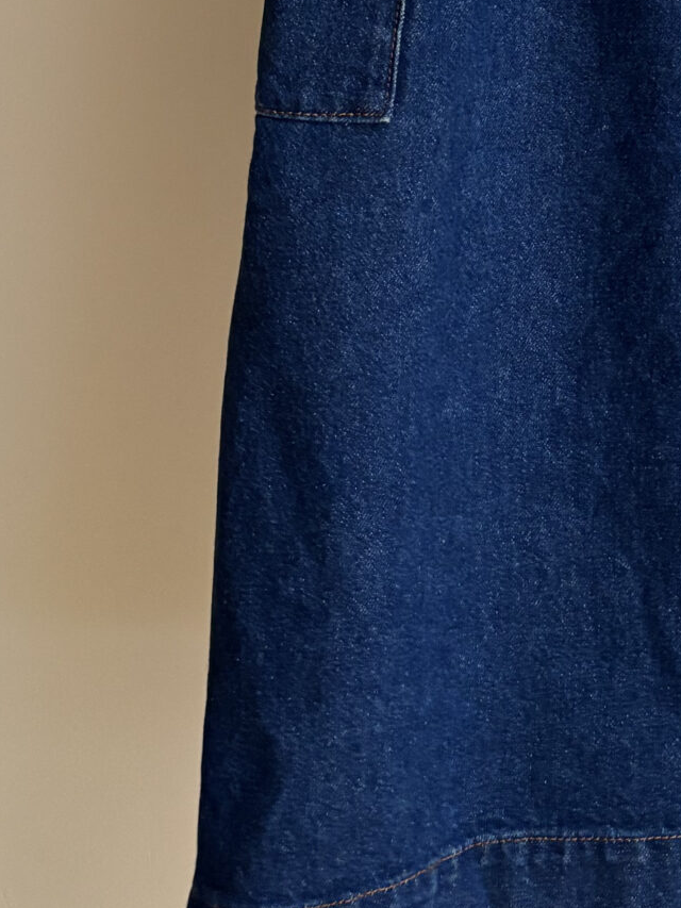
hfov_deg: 17.6
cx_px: 900
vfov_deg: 22.8
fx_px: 2045
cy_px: -212
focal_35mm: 78
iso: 320
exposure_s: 1/50
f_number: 1.6
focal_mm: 5.96
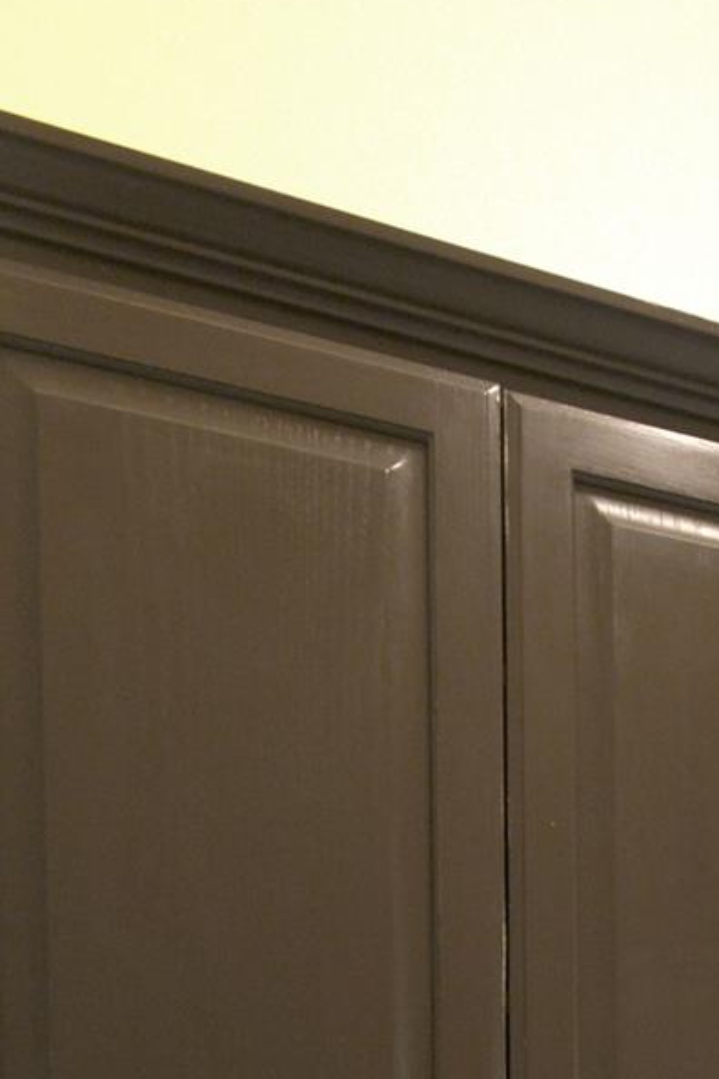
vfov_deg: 34.2
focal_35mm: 44
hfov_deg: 28.5
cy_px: 1341
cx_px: 726
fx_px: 1319
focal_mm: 17
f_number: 8
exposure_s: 1/10
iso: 12800
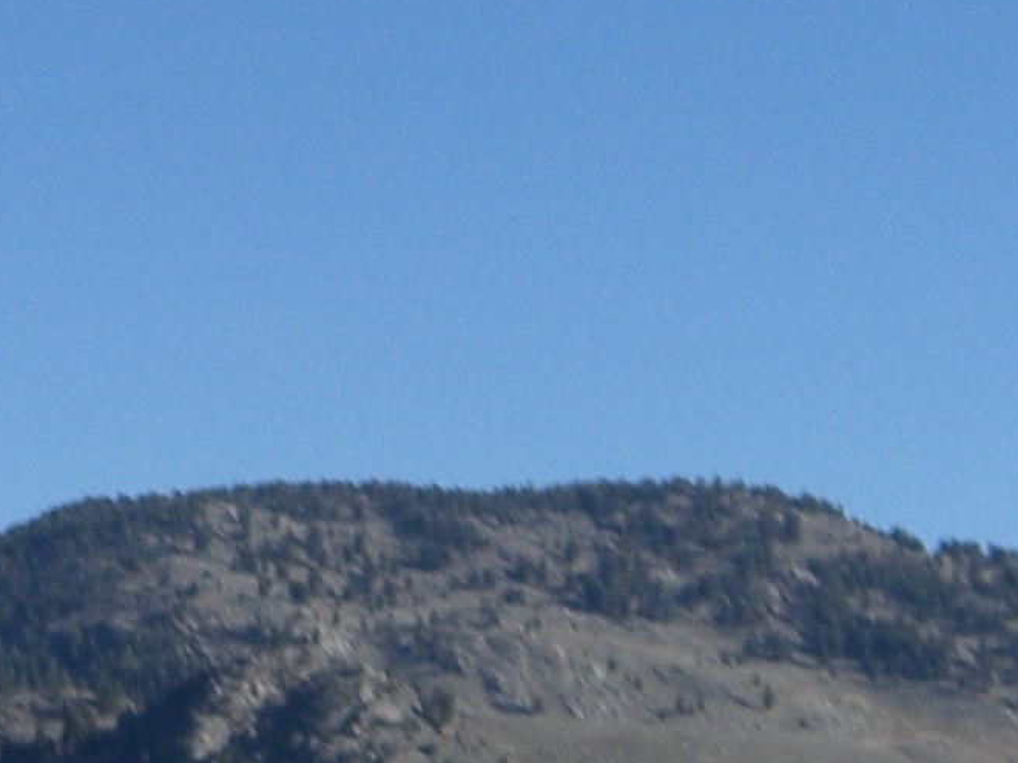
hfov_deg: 11.1
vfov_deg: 8.4
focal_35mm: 177
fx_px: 5205
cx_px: 162
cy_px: 373
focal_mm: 7.9
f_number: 8
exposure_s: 1/200
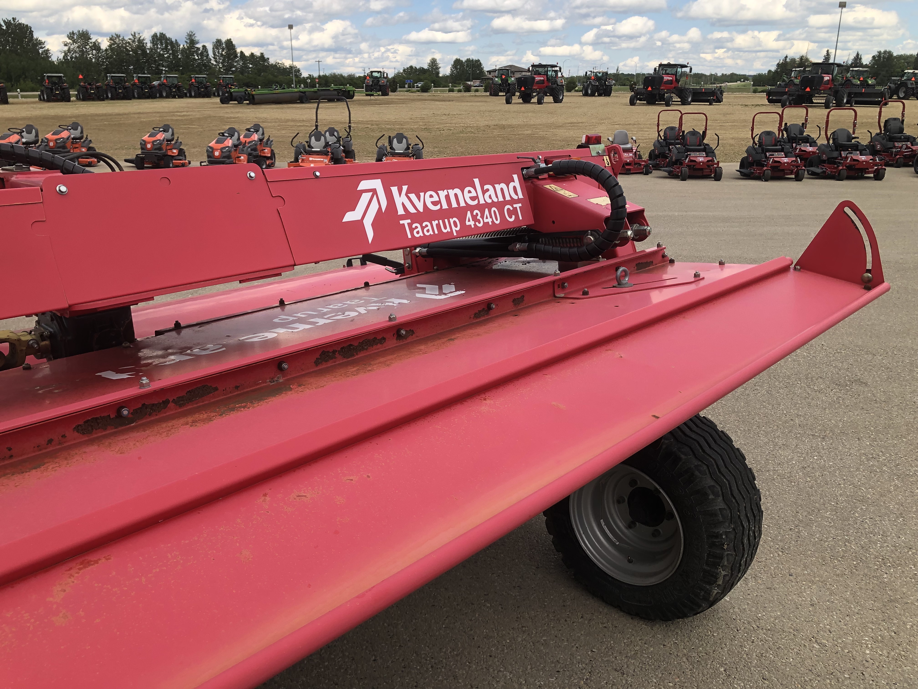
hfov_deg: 63.4
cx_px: 459
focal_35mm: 28
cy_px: 344
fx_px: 743
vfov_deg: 49.7
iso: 20
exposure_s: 1/1116
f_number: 1.8
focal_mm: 3.99
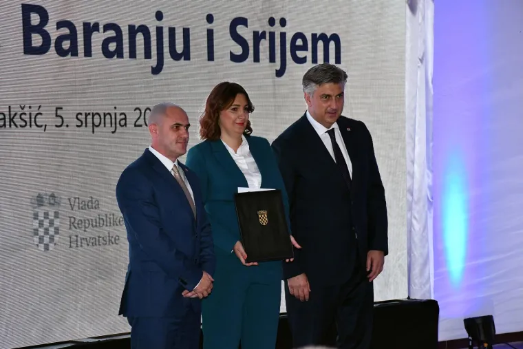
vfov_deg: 10.8
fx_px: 1845
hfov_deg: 16.1
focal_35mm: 127
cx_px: 262
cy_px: 174
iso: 2500
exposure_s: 1/250
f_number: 11
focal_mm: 85
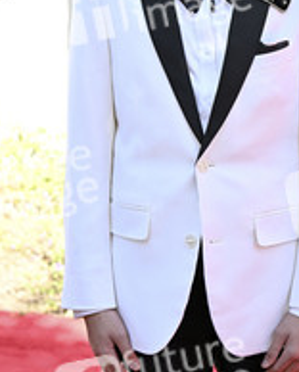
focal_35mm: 135
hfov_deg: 11.5
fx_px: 1489
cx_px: 209
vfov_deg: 14.2
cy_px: 96
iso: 500
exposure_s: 1/320
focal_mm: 70
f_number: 5.6
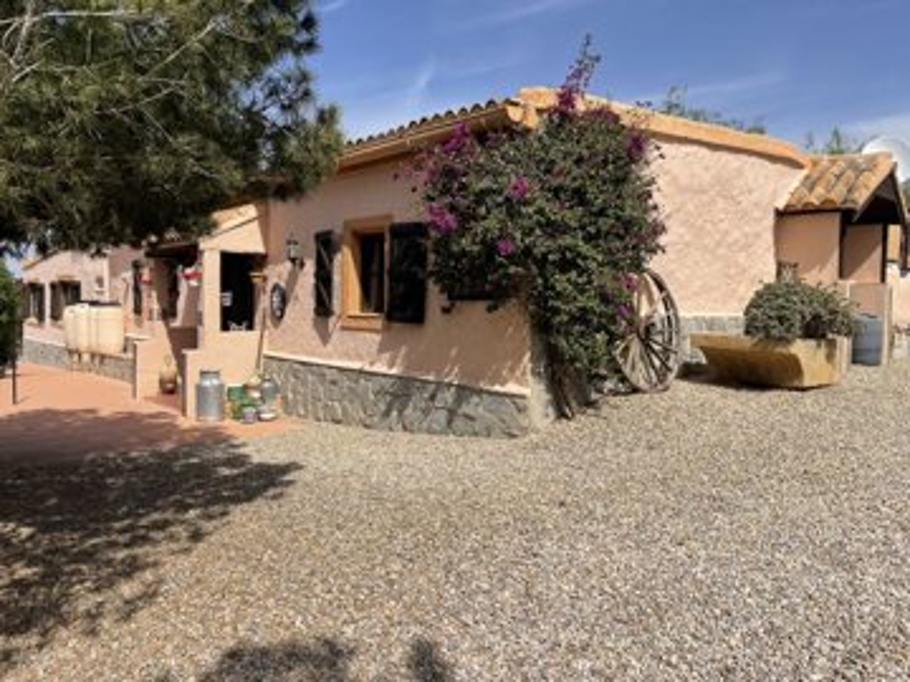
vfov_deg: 53.1
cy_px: 341
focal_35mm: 26
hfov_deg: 67.3
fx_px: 683
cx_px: 455
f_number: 1.6
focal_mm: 4.2
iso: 32
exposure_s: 1/5051
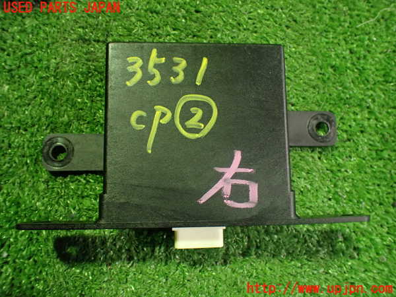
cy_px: 148
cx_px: 198
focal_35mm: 30
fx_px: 343
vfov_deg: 46.8
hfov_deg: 60.0
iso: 800
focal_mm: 5.4
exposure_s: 1/40
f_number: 2.3
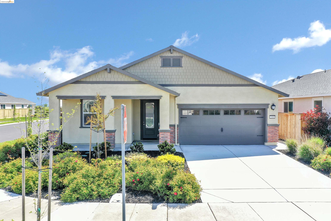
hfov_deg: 65.5
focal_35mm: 28
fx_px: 257
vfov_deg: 46.4
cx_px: 166
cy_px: 110
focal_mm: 10.26
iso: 100
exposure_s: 1/240
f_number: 5
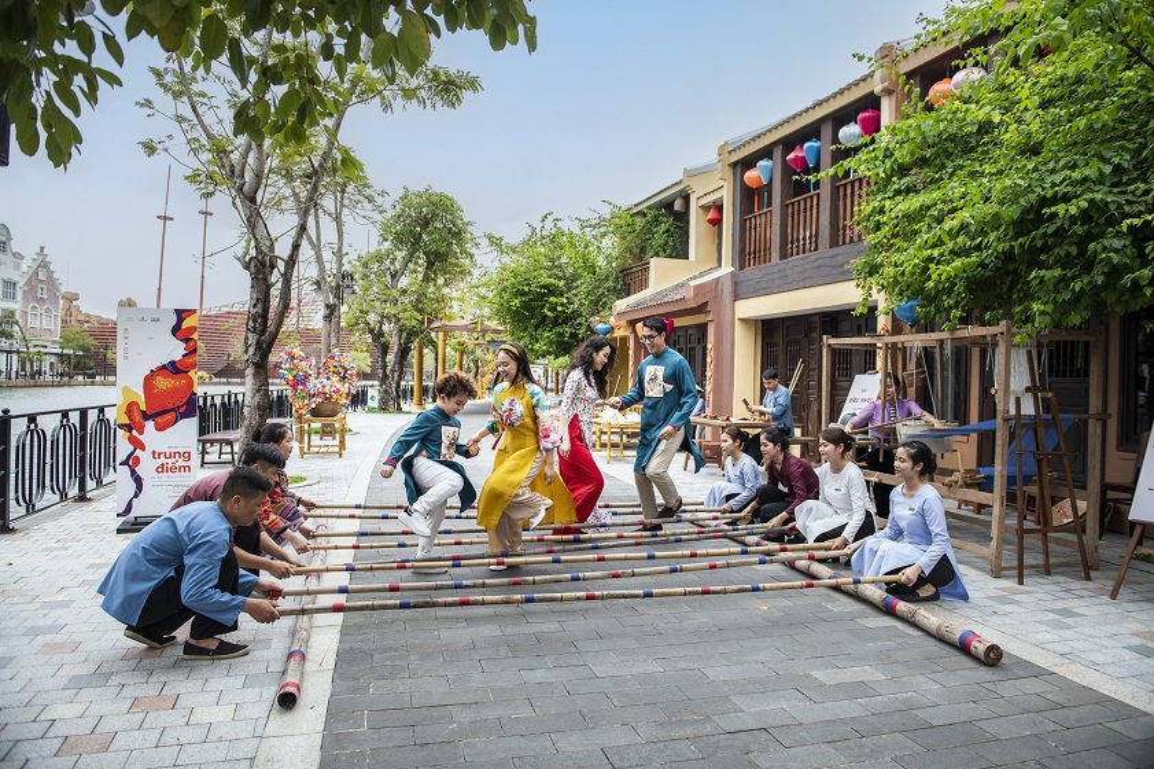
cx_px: 577
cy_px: 384
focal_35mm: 24
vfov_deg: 53.1
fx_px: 769
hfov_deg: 73.8
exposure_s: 1/400
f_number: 3.5
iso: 400
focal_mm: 24
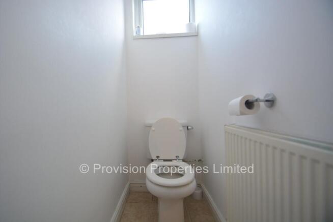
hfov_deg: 100.4
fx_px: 139
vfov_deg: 77.4
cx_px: 166
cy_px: 111
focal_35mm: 15
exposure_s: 1/60
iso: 560
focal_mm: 10
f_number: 4
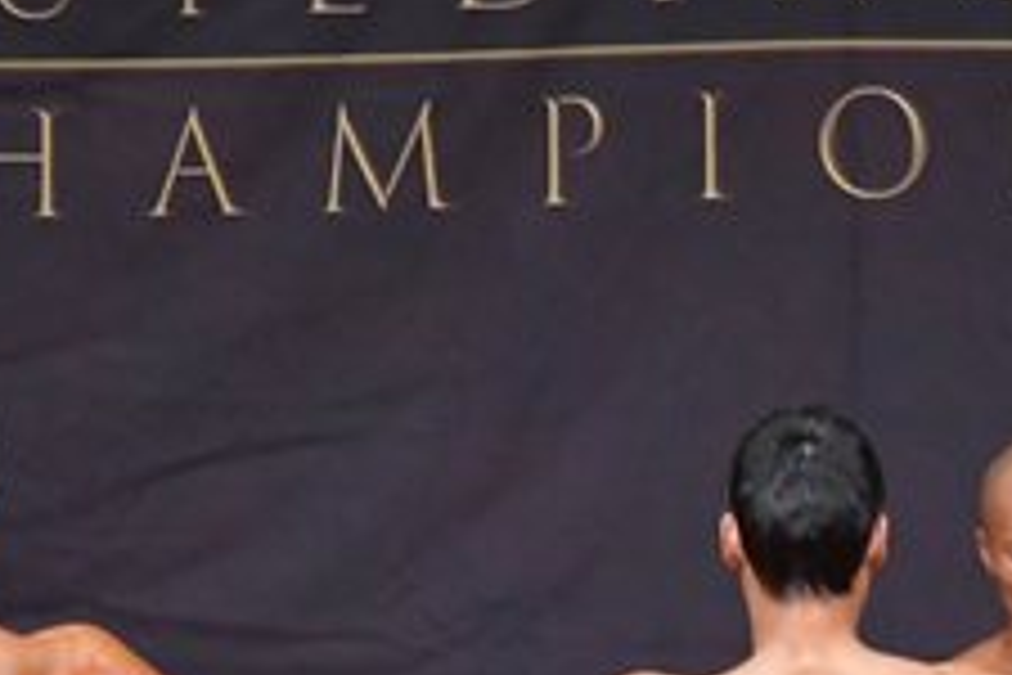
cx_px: 969
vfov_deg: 2.0
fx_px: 19564
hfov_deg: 3.0
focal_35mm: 696
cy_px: 1134
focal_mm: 135
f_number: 5.6
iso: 5000
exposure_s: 1/400
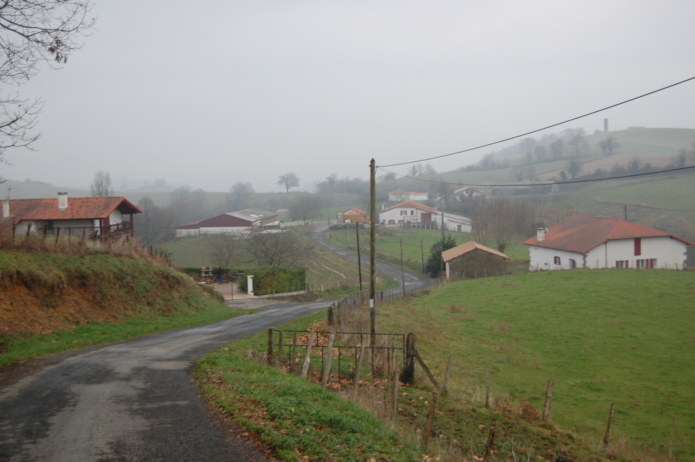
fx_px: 926
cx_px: 348
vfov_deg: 28.0
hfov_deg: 41.1
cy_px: 231
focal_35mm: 48
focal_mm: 32
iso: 400
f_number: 4.5
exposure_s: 1/60
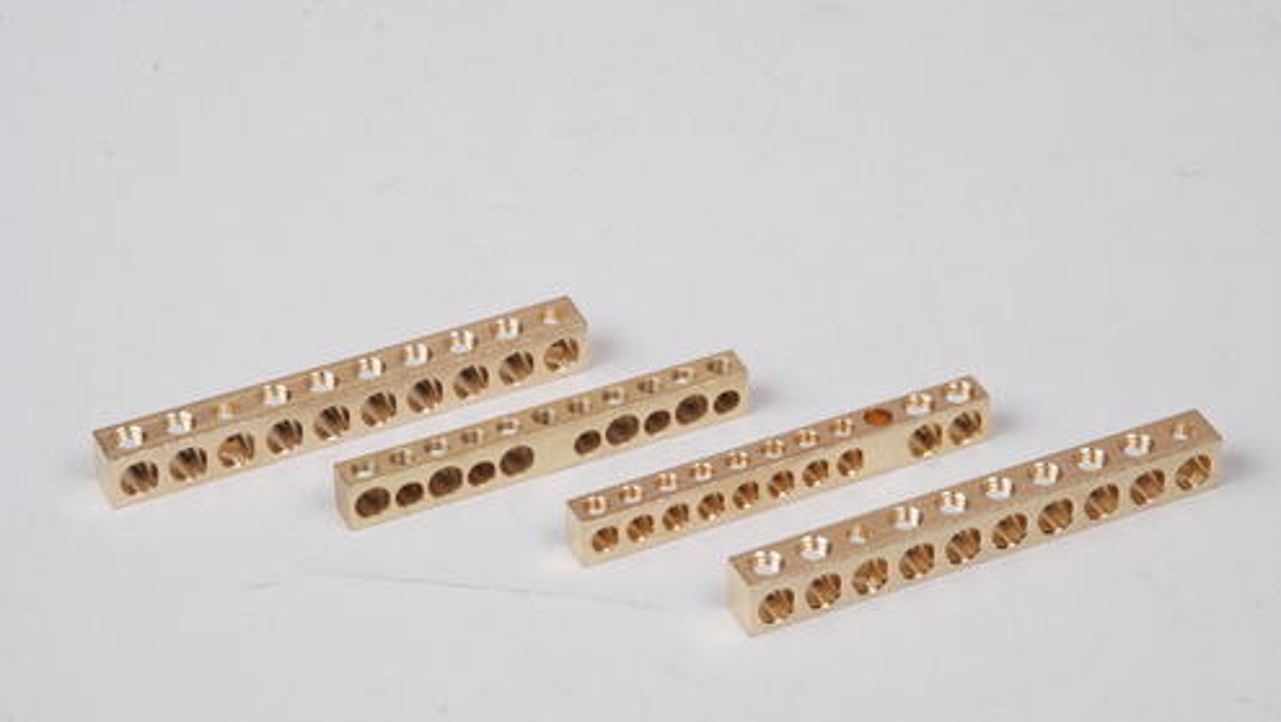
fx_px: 4860
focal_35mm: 143
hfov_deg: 15.0
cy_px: 426
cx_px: 639
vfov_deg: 8.5
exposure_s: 1/125
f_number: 18
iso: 100
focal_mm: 90
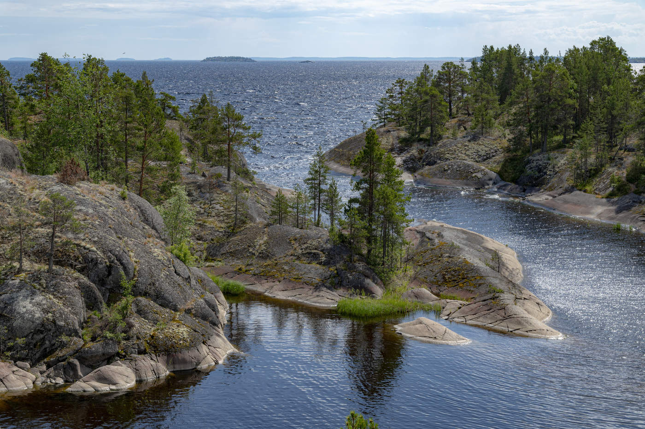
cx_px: 322
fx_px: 1110
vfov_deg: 21.9
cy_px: 214
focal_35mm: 62
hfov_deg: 32.4
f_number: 11
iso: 200
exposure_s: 1/320
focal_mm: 62
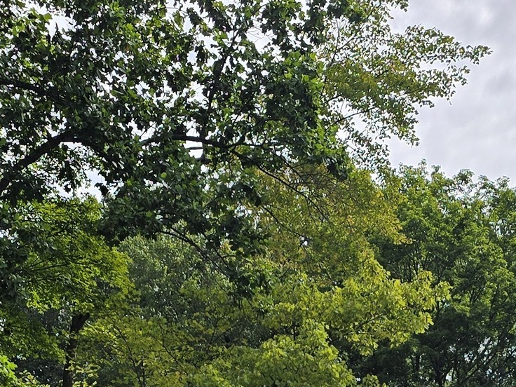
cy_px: 665
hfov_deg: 20.4
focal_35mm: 96
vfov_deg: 13.9
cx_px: 336
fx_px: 1431
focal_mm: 6.3
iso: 12
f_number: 1.7
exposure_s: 1/1554
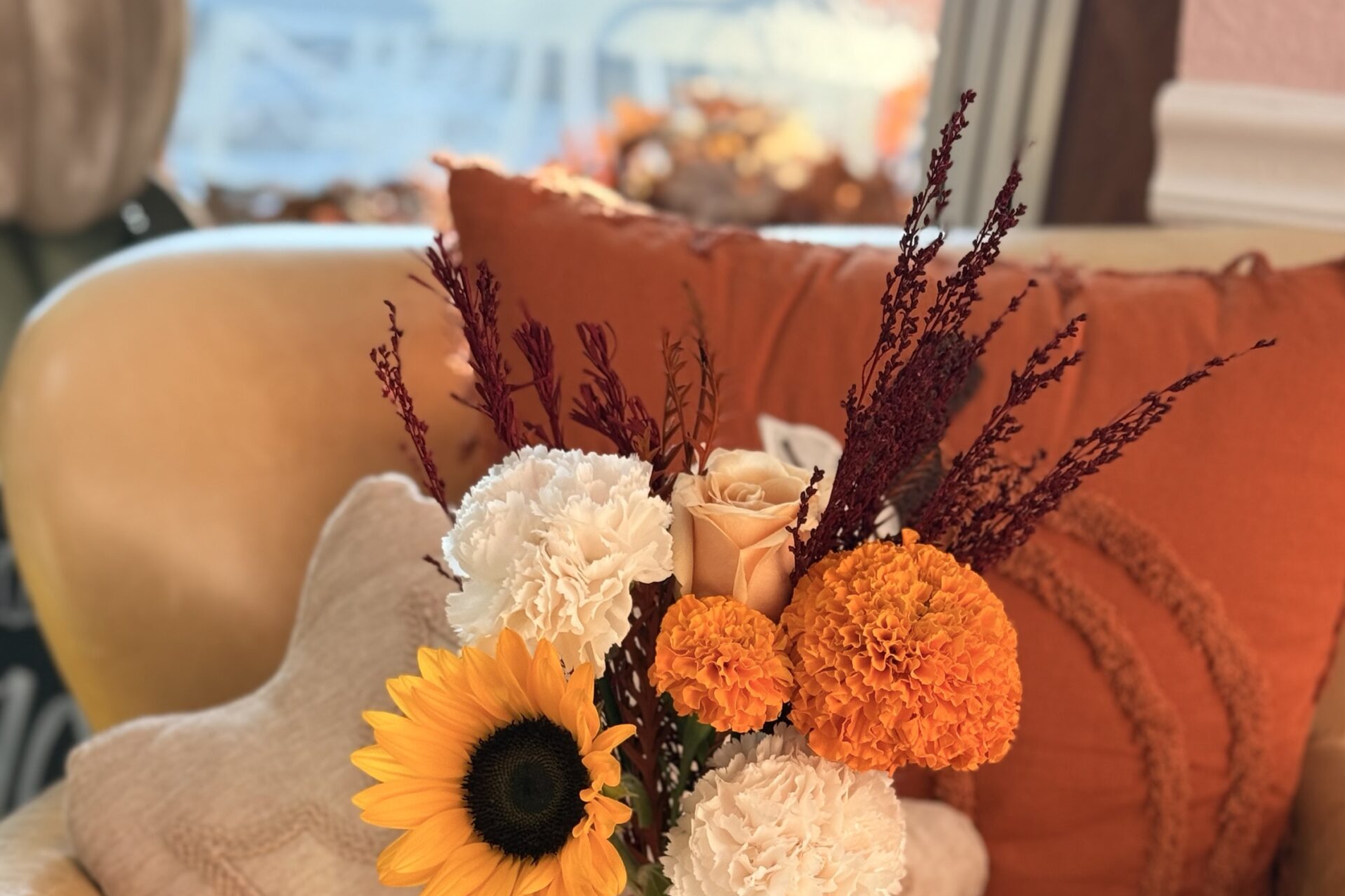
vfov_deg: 19.8
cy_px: 857
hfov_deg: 30.1
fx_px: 2503
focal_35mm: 67
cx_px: 675
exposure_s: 1/180
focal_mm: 6.76
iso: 50
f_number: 1.78
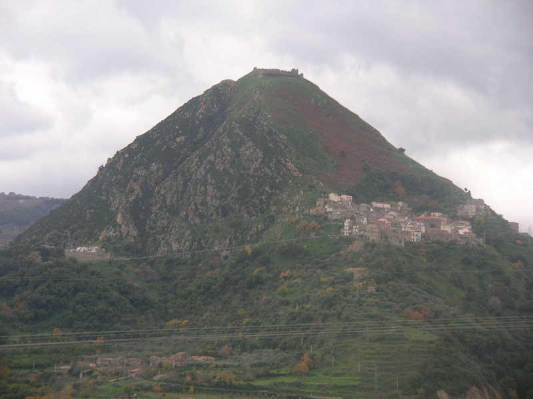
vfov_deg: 11.9
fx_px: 1908
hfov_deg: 15.9
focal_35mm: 124
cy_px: 200
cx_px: 266
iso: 50
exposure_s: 1/52.7
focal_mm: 20.4
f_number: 3.6
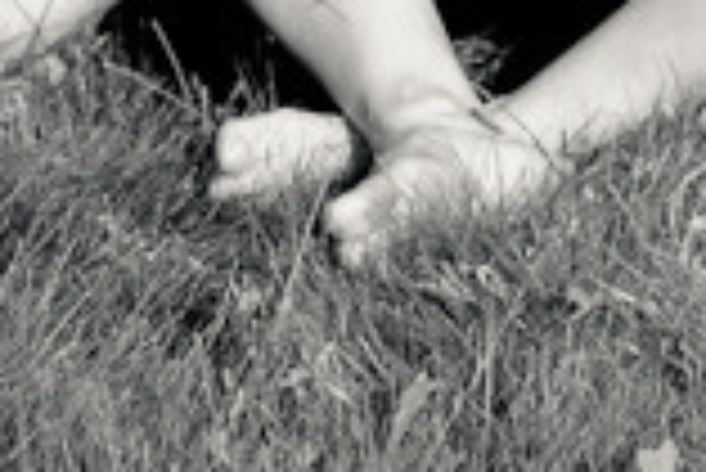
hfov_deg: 11.1
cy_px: -634
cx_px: 540
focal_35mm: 184
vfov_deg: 7.1
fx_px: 3612
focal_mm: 24
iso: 100
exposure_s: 1/1250
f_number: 2.8
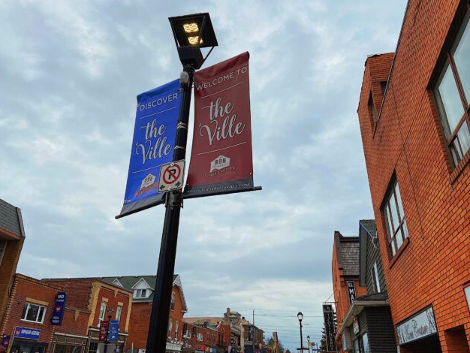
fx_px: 367
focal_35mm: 27
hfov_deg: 65.3
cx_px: 236
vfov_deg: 51.4
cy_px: 180
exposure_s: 1/4274
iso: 32
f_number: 1.8
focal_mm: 4.25
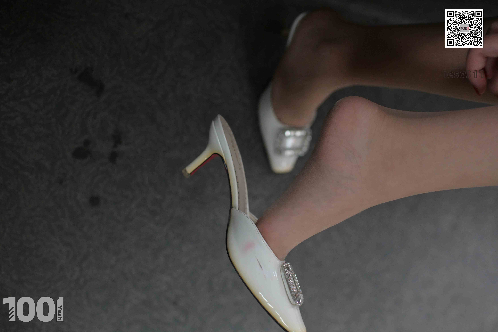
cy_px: 165
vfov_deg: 36.9
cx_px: 243
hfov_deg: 53.1
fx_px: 498
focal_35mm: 36
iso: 3600
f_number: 2.2
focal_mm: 35
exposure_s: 1/200
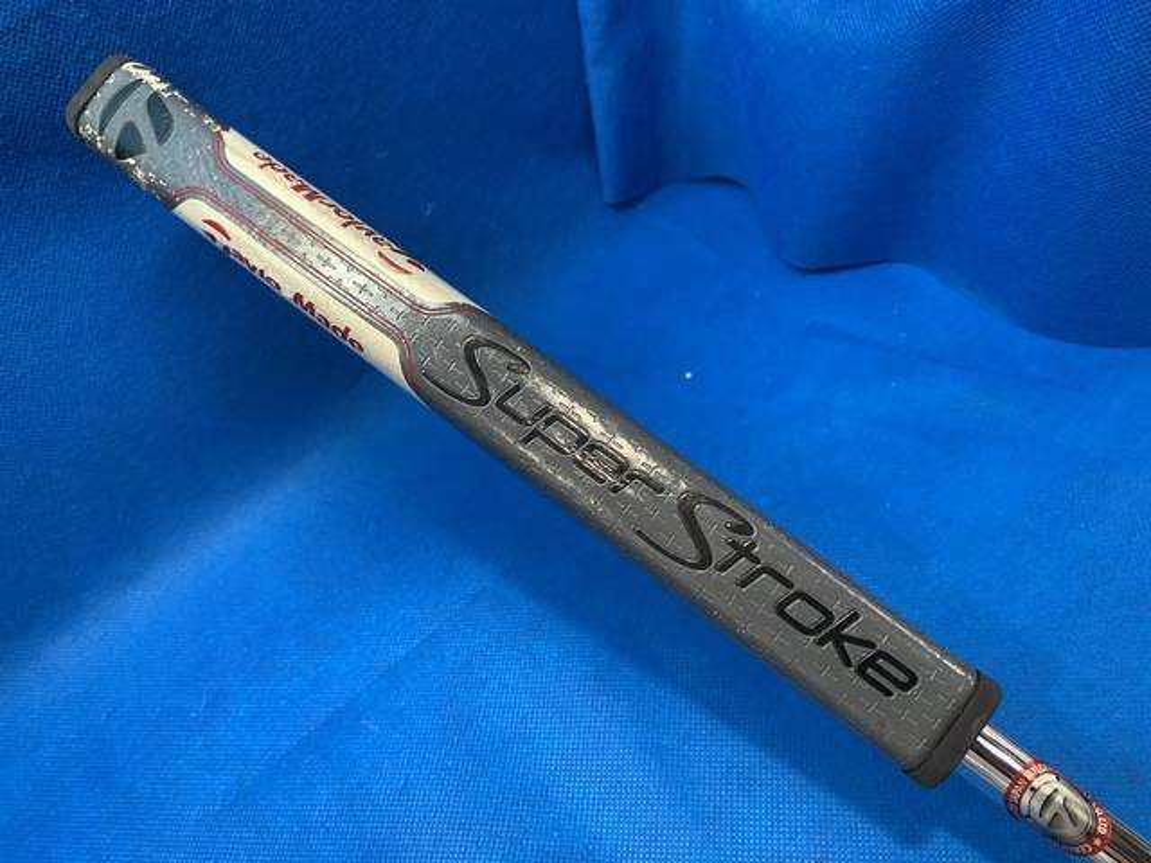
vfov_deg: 53.1
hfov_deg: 67.3
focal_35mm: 26
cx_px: 576
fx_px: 865
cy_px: 432
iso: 125
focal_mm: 4.25
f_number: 1.8
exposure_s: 1/60
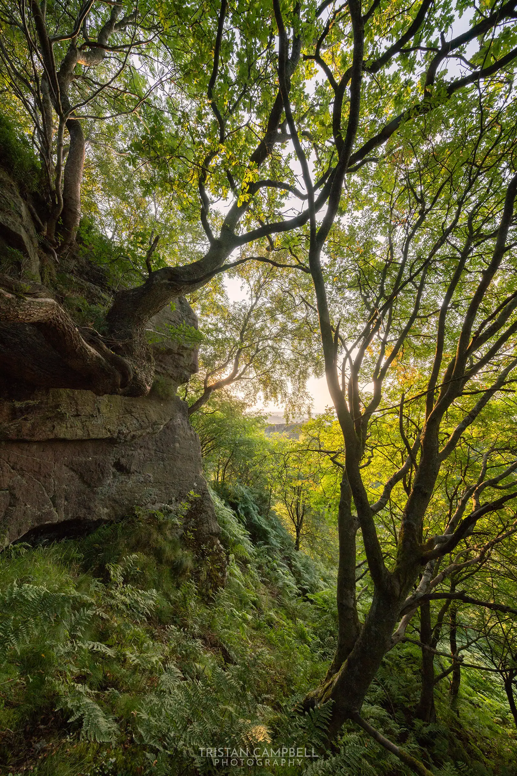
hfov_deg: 90.0
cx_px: 258
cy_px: 388
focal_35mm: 12
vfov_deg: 112.6
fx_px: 258
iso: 100
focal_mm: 12
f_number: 11
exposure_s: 1/80
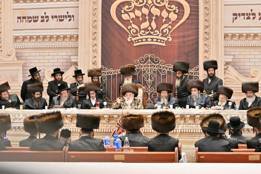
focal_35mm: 105
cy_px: 87
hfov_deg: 19.5
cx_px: 130
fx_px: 761
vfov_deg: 13.0
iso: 400
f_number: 2.8
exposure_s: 1/400
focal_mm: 70
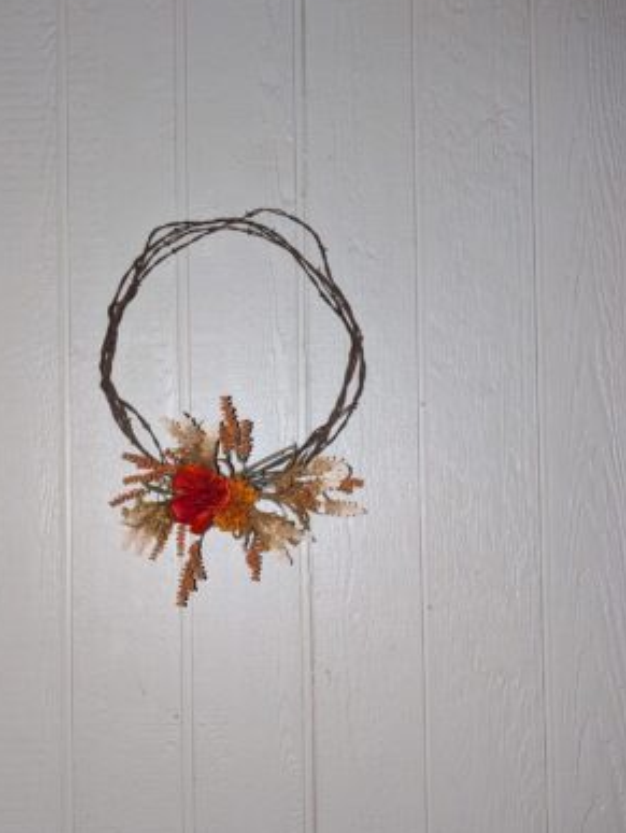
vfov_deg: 55.1
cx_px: 245
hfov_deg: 42.8
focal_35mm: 33
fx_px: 794
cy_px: 469
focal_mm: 6.9
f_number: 1.68
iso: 1784
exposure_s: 1/28.7
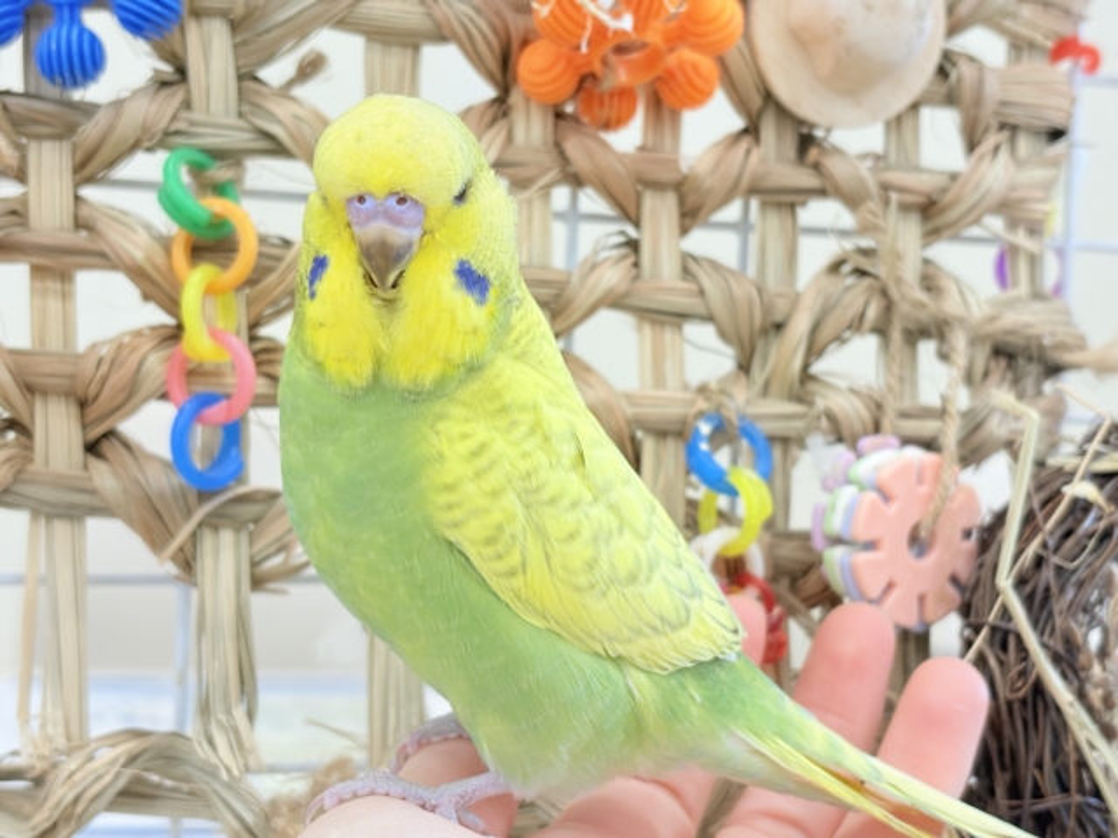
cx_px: 559
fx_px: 1679
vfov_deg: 28.0
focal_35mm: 52
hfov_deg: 36.8
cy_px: 419
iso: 100
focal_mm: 5.96
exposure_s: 1/100
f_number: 1.6
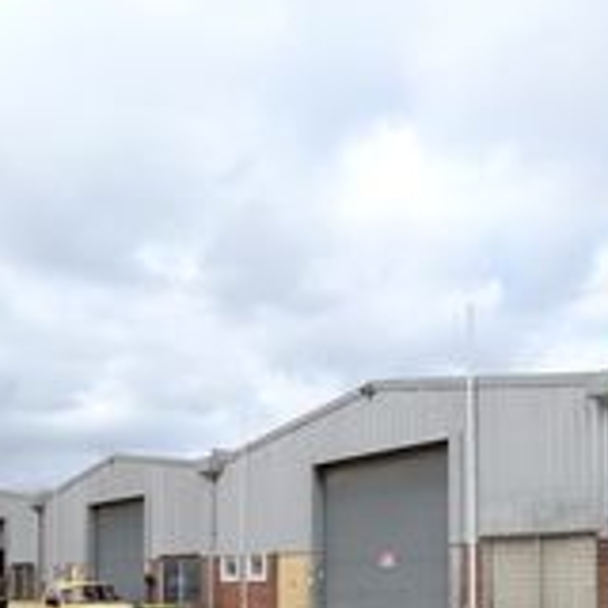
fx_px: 820
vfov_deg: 37.9
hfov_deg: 40.3
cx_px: 399
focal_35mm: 41
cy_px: 549
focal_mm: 11
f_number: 4.2
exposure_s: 1/1600
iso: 200
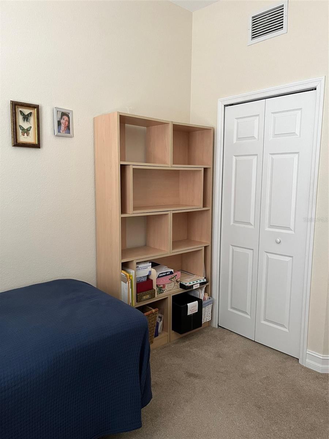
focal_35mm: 26
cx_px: 164
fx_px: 329
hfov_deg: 53.1
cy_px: 220
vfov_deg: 67.3
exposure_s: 1/49
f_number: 1.6
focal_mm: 5.1
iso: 500
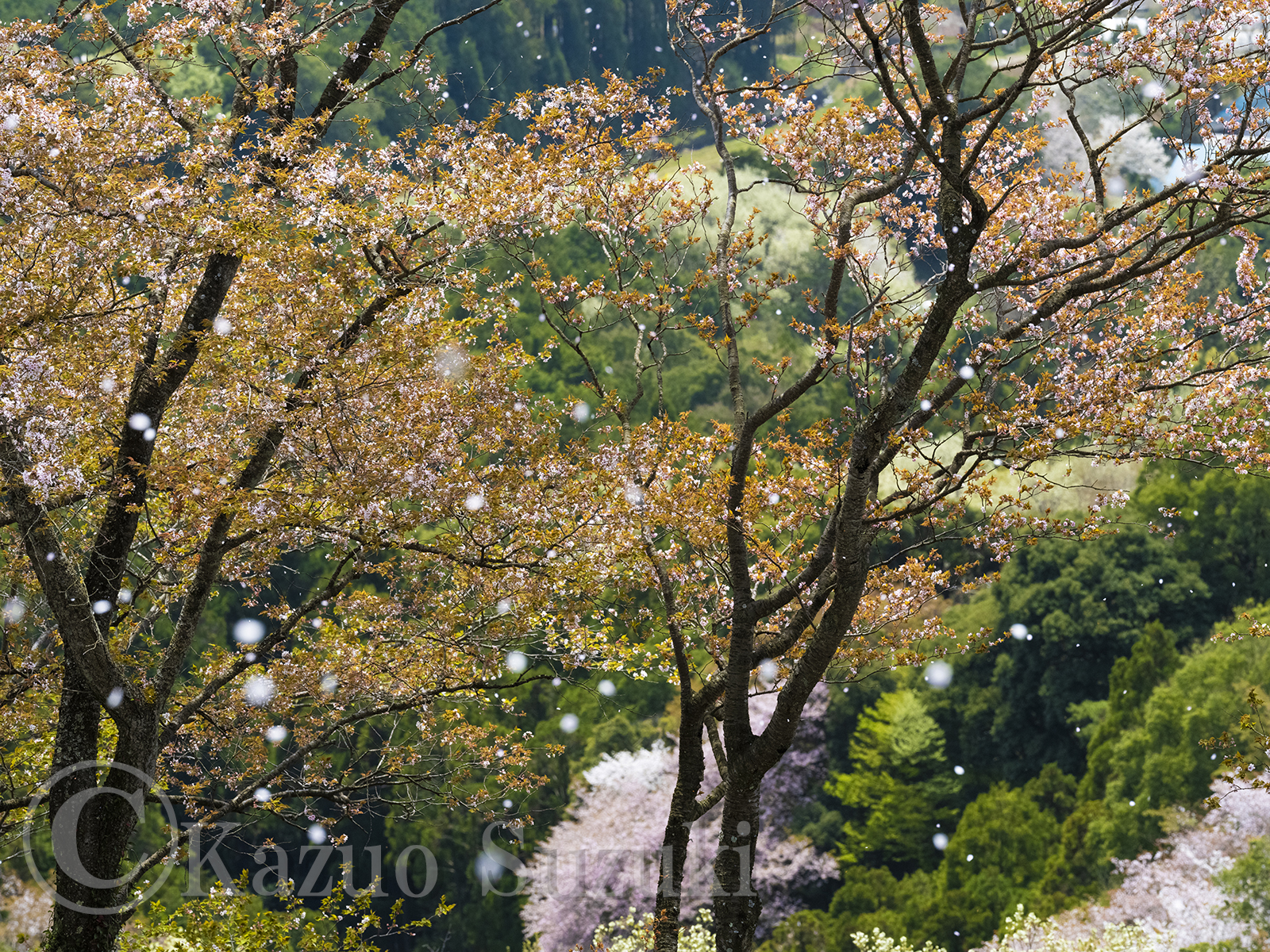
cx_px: 635
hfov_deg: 10.0
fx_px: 7264
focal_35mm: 198
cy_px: 476
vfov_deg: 7.5
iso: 3200
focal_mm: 250
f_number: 11
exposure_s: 1/640
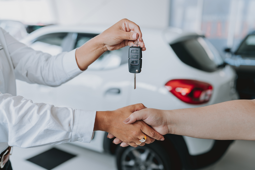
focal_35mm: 35
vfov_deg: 37.9
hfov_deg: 54.4
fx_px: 248
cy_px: 85
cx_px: 128
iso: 100
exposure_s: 1/160
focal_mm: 35
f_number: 2
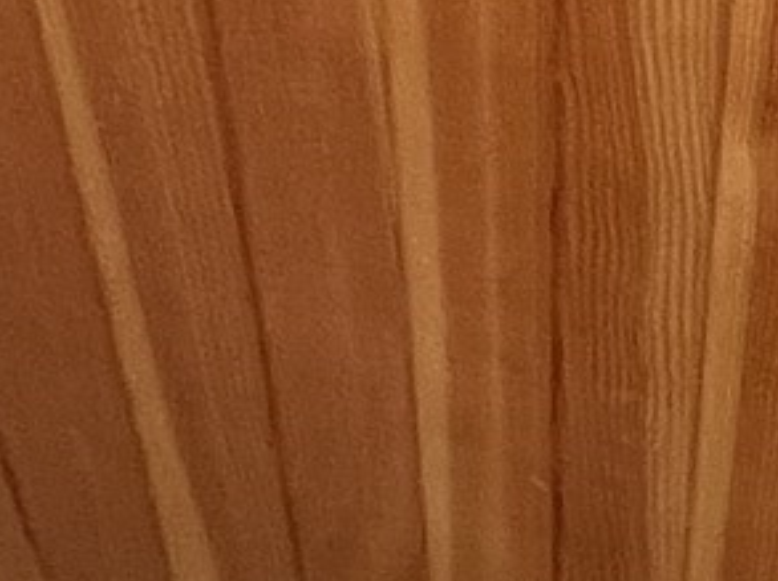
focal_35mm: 91
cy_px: 2014
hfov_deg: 10.3
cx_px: 2562
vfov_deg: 9.5
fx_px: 2043
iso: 80
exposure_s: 1/99
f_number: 1.8
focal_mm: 1.57
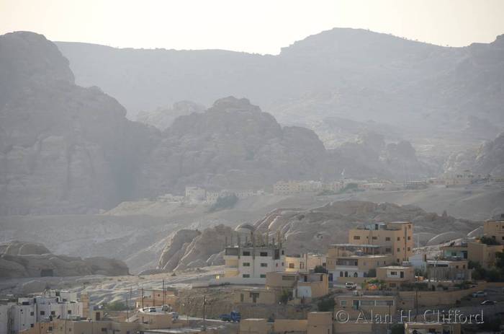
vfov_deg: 4.6
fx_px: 4190
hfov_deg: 6.9
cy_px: 167
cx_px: 252
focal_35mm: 300
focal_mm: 200
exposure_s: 1/320
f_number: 6.3
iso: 125
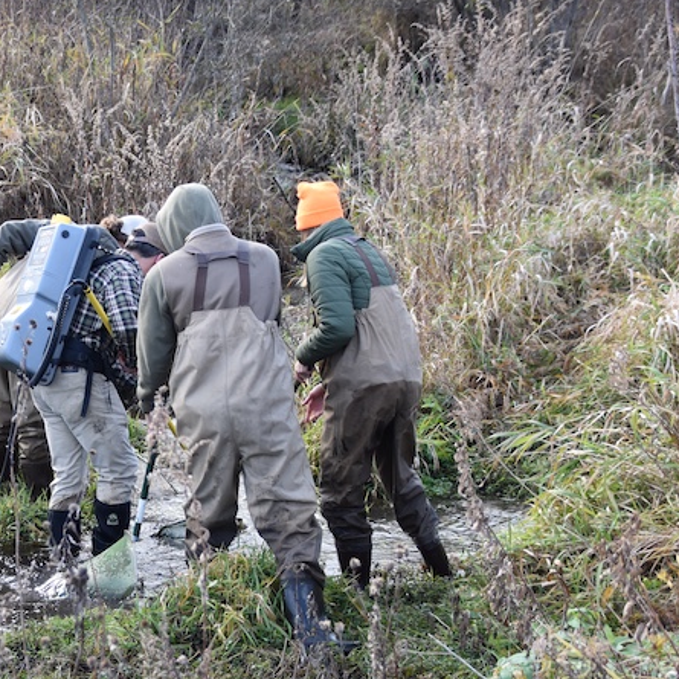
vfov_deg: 19.9
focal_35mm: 87
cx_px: 90
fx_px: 1931
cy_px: 390
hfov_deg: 19.6
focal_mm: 38
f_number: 5
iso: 400
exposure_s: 1/250
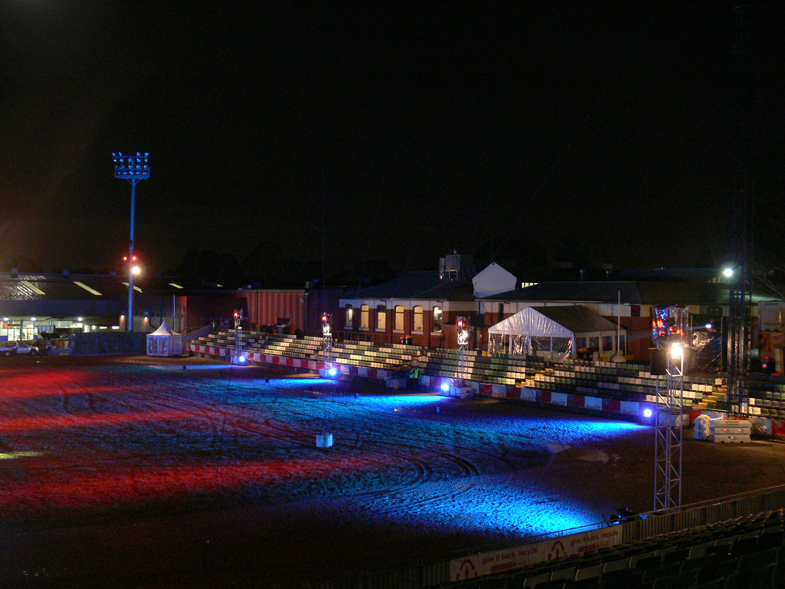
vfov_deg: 36.8
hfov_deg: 47.9
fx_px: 884
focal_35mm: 39
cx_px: 392
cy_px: 294
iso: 200
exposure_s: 1/4
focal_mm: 8.2
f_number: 2.8
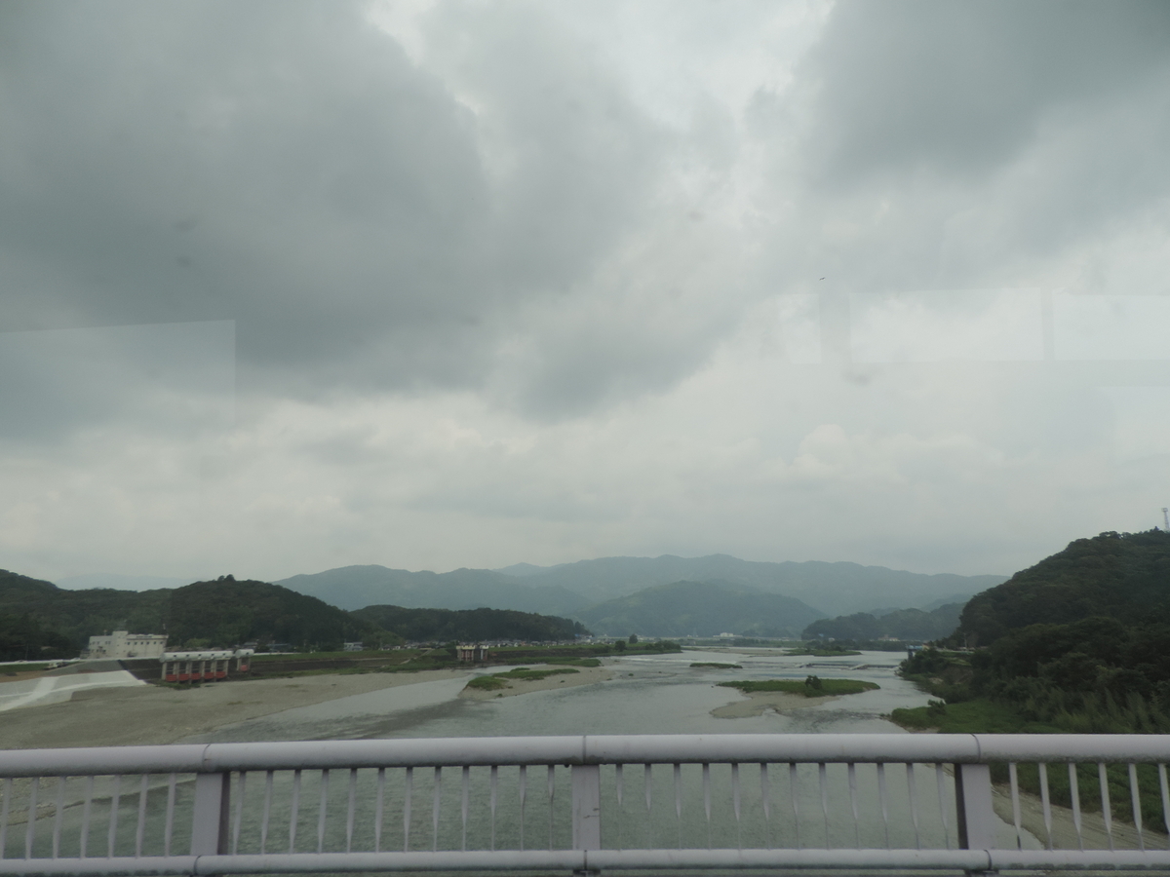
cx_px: 585
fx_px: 811
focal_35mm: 24
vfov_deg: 56.8
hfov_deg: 71.6
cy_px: 438
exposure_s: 1/1250
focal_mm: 4.3
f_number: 3
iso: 80
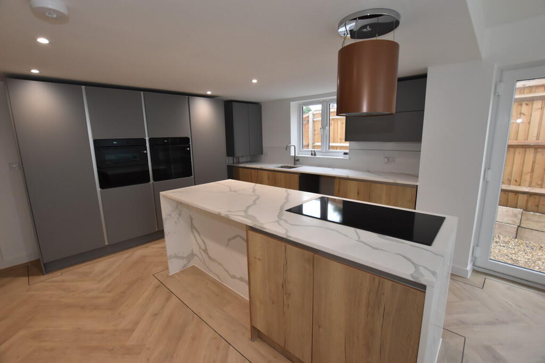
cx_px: 272
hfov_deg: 100.4
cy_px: 182
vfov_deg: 77.3
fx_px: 227
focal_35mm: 15
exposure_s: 1/100
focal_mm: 10
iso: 800
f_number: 5
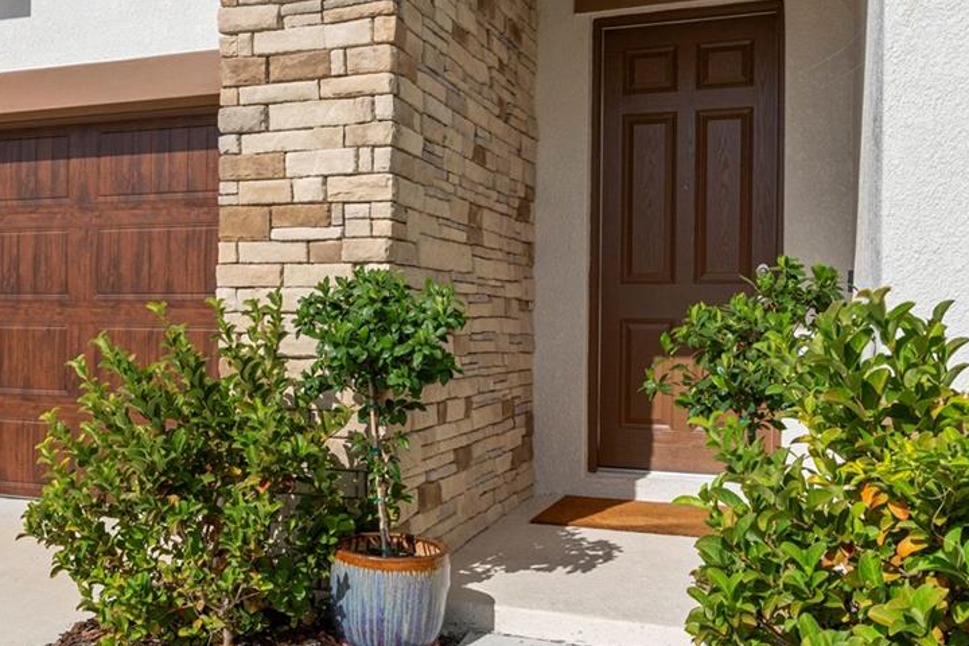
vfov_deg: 33.4
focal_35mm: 40
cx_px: 335
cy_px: 349
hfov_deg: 47.8
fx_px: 1077
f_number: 8
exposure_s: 1/1000
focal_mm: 18
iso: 250
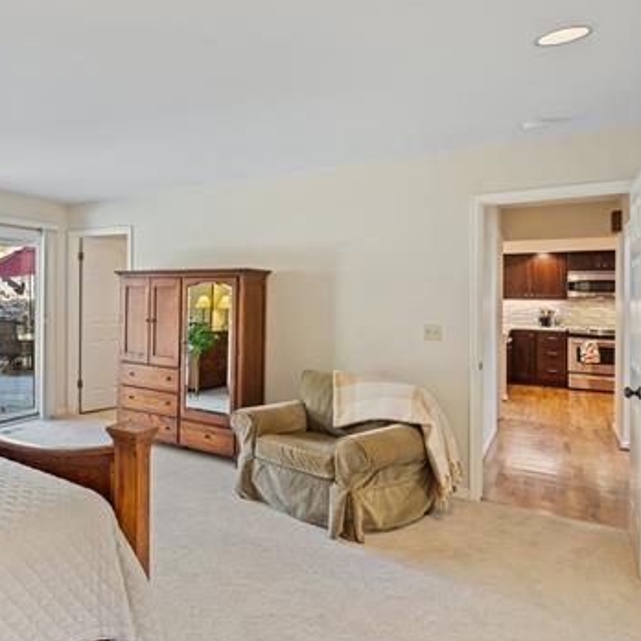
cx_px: 70
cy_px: 291
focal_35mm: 25
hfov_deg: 55.1
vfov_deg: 62.8
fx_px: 524
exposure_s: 3.2
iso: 100
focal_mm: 16
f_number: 10
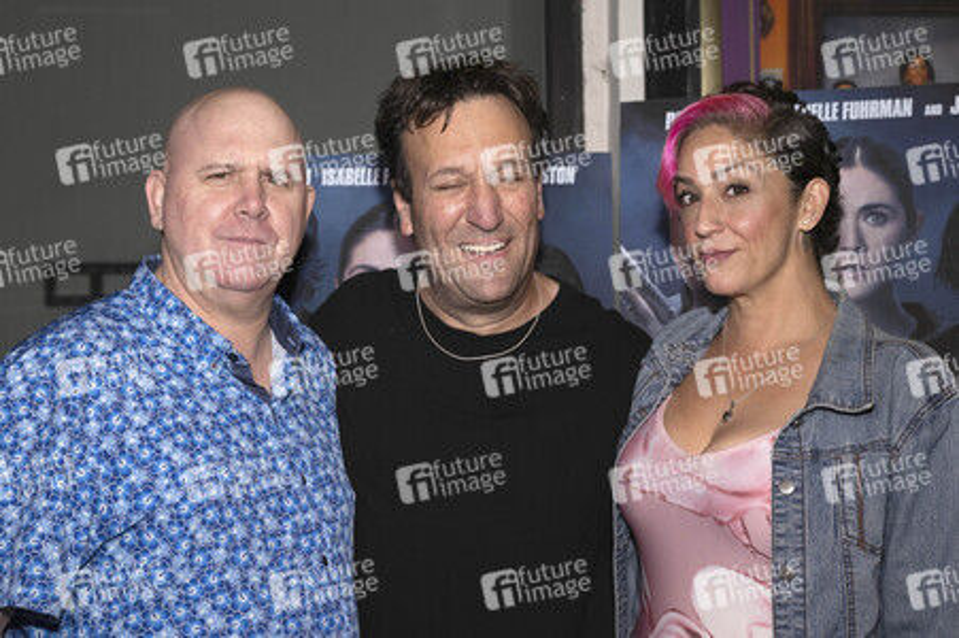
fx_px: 1411
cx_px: 480
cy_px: 319
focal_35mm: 53
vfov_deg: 25.5
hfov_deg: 37.5
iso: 800
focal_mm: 53
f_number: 5.6
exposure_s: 1/200
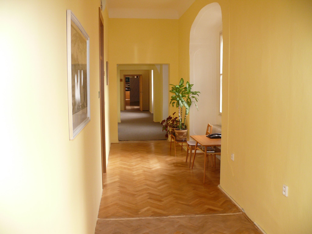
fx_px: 315
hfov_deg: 52.6
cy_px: 117
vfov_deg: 40.7
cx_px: 156
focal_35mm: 35
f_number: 2.8
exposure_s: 1/100
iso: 200
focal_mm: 7.4
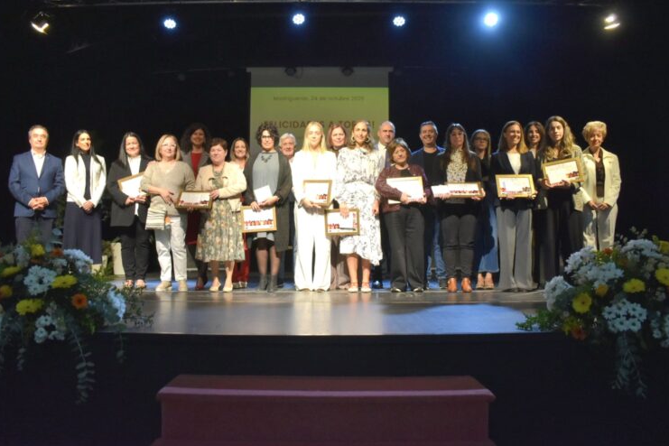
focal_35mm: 28
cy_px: 216
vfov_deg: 46.4
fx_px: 520
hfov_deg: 65.5
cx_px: 324
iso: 720
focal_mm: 18
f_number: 3.5
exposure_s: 1/250
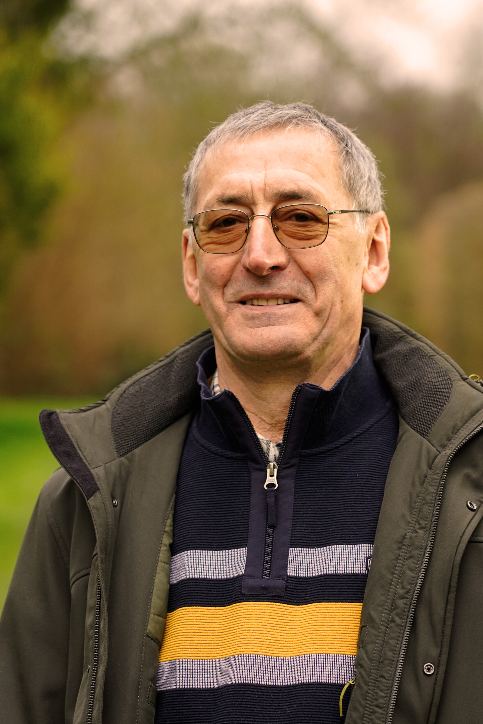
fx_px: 3159
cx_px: 242
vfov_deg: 13.1
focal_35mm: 157
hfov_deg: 8.7
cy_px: 362
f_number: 4
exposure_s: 1/160
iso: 250
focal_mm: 105
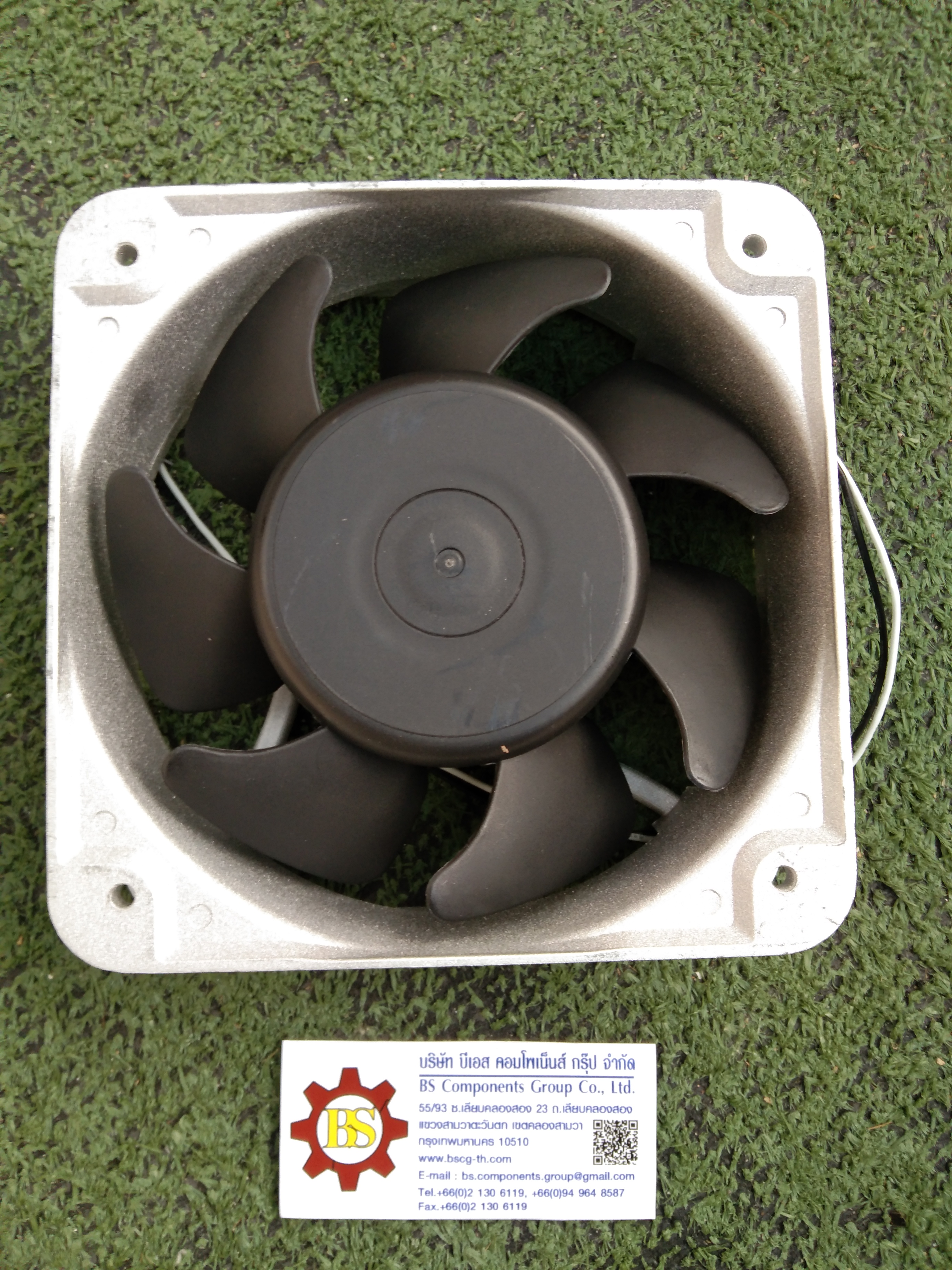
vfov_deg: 60.0
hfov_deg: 46.8
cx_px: 476
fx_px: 1100
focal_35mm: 30
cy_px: 635
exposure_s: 1/50
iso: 159
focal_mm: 3.65
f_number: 2.2
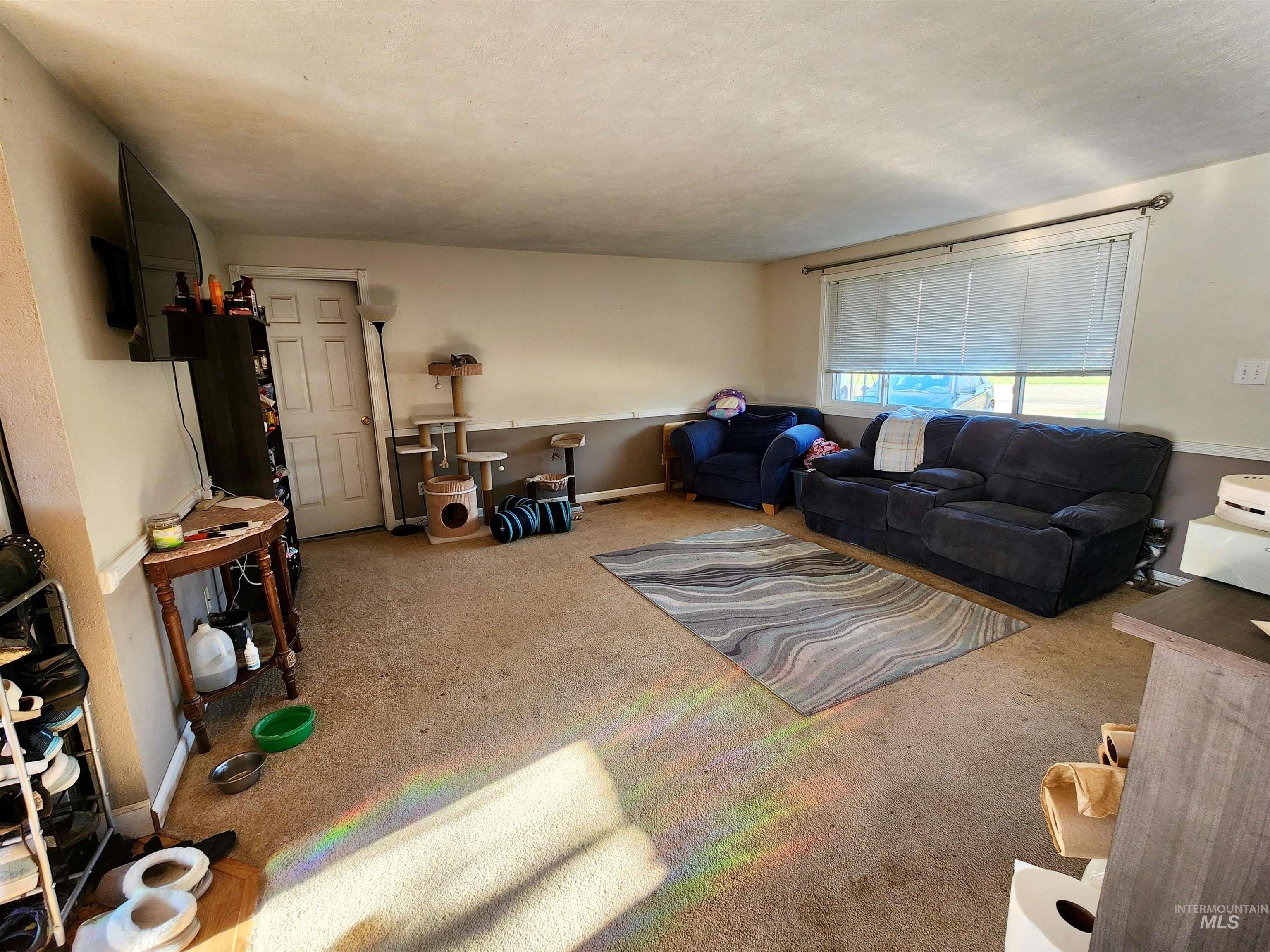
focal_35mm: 13
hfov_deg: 106.2
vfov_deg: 89.9
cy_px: 476
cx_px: 635
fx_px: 477
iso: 100
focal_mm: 2.2
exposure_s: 1/60
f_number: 2.2
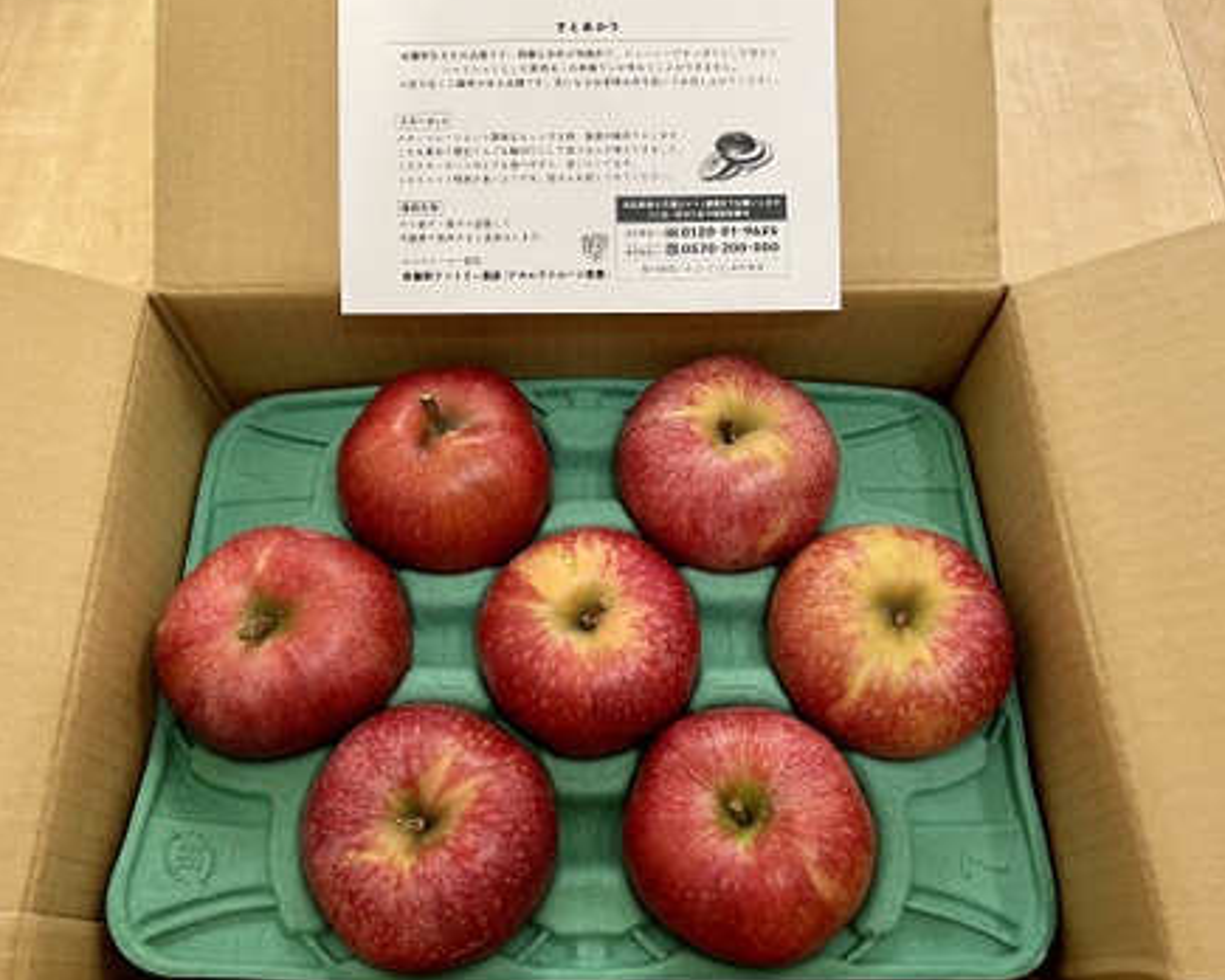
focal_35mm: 28
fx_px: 1015
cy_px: 484
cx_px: 577
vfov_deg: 51.5
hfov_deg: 62.2
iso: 160
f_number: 1.5
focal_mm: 5.7
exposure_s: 1/50
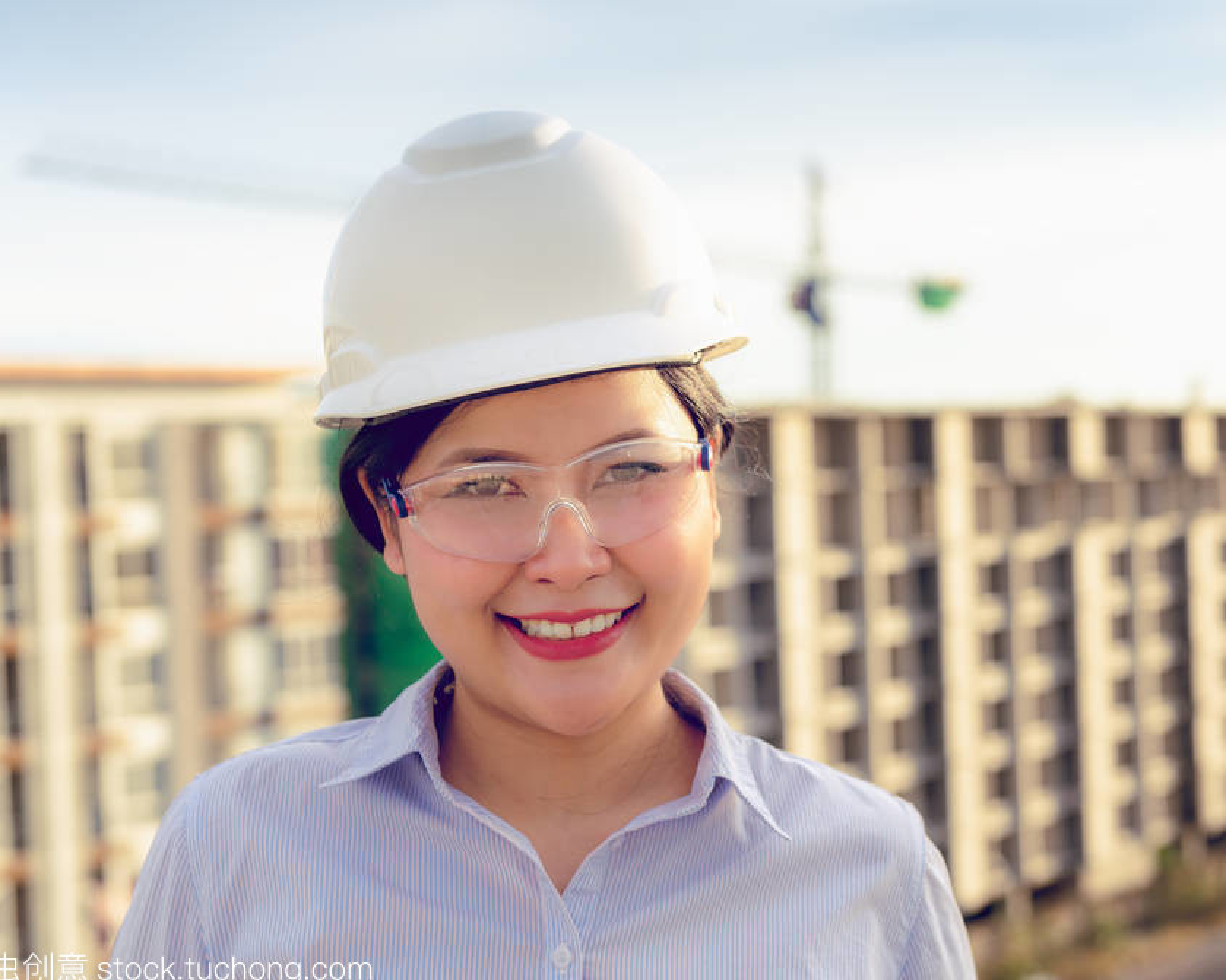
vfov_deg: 24.2
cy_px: 497
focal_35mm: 63
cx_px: 699
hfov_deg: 30.0
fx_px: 2286
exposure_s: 1/640
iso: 100
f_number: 4
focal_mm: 55
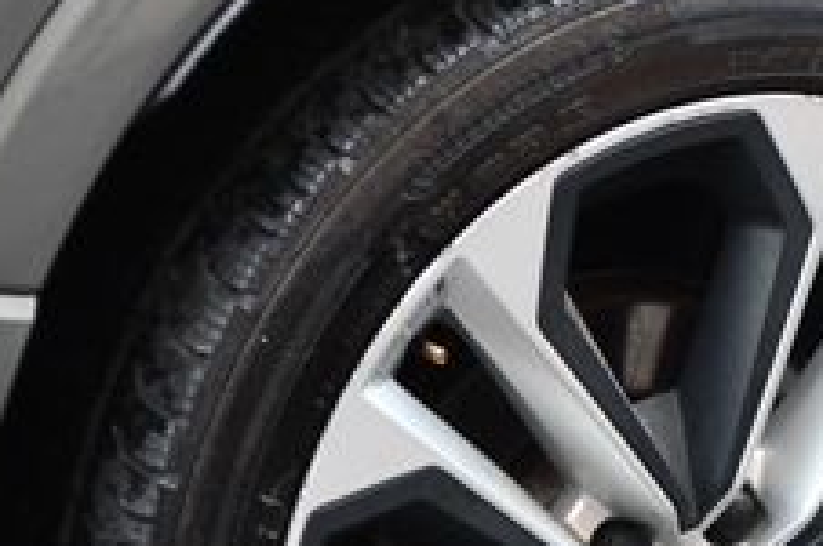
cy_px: 561
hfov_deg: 6.2
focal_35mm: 332
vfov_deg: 4.1
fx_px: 7579
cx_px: 670
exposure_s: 1/250
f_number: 4.8
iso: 800
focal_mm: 78
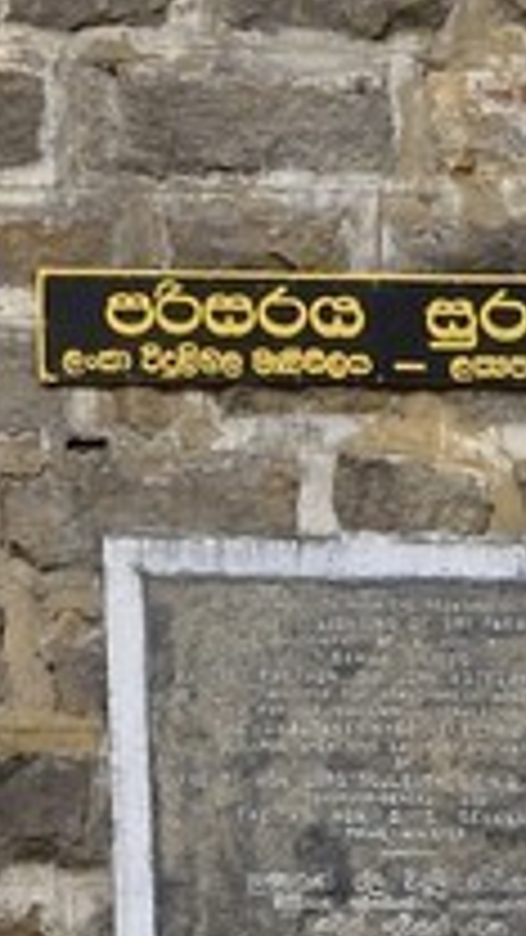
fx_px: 11208
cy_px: -1125
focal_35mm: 452
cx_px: -1232
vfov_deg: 4.7
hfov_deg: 2.6
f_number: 16
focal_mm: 56
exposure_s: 1/100
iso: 400
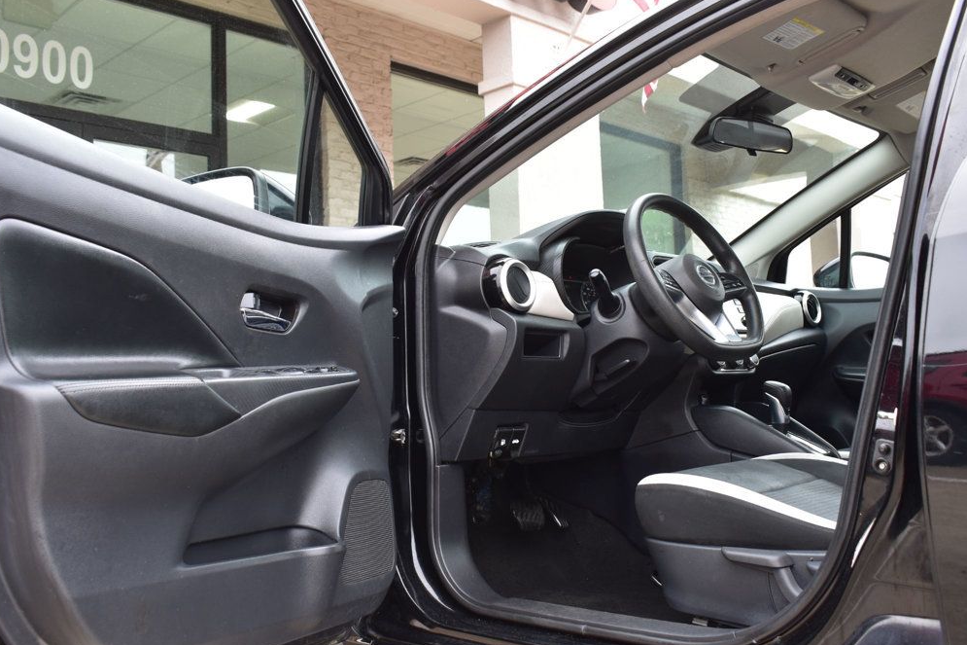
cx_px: 487
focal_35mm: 36
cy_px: 328
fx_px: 954
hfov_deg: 53.8
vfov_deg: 37.3
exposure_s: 1/60
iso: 400
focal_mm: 23
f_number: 8
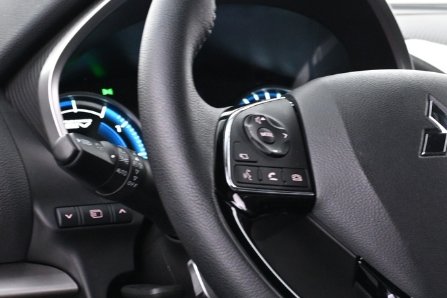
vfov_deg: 12.2
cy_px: 108
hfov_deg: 18.0
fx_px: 1388
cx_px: 394
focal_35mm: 112
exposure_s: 1/8
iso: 1600
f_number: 4.8
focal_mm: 30.5
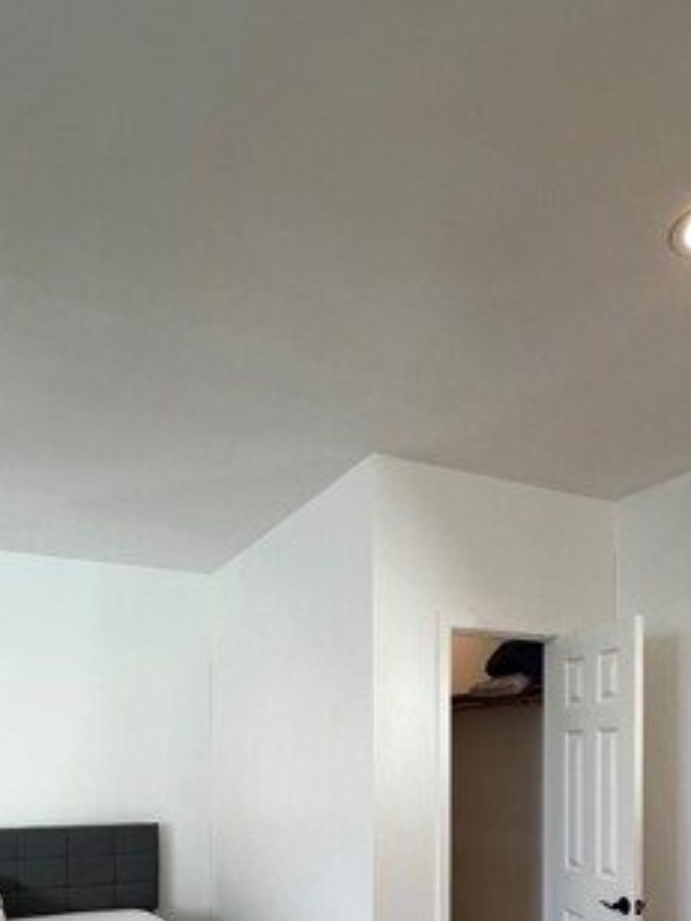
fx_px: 719
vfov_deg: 59.1
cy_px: 763
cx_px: 368
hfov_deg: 51.3
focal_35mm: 27
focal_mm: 1.57
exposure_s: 1/120
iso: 80
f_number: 1.8
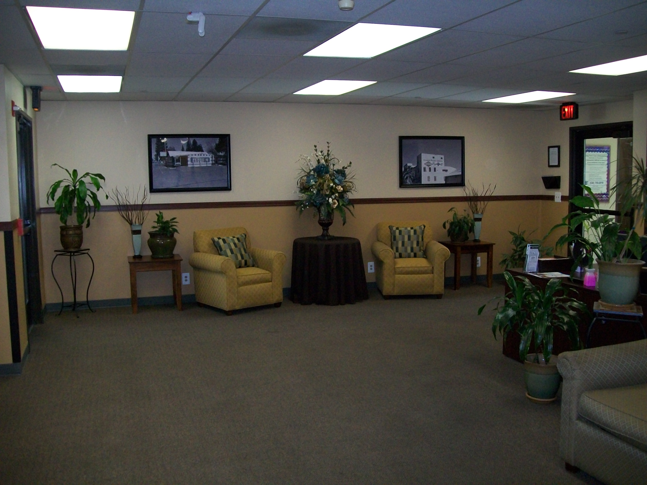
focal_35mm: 34
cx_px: 324
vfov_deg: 41.8
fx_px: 635
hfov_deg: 54.0
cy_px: 242
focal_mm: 6.1
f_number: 2.7
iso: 160
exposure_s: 1/60
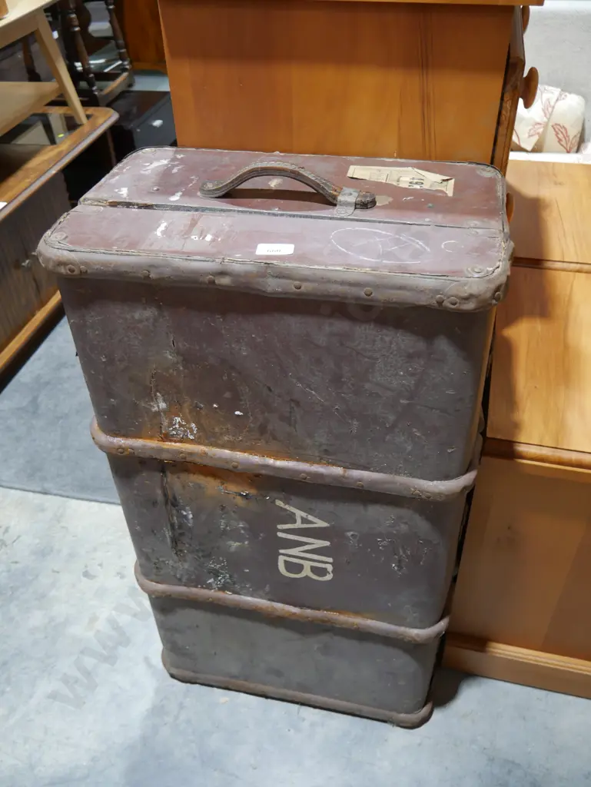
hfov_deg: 46.8
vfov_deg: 59.9
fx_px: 682
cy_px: 394
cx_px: 296
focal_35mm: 30
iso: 640
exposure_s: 1/60
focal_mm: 15
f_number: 3.6
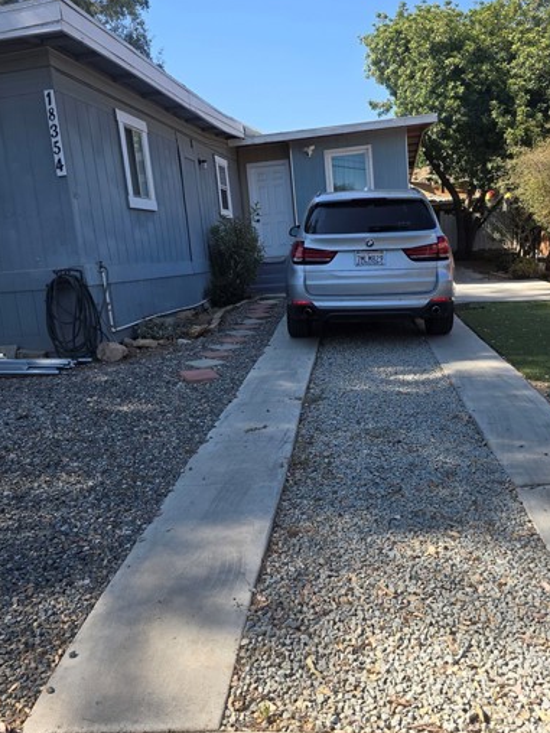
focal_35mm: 29
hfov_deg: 48.2
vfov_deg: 61.5
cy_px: 325
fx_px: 614
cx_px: 292
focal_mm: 6.3
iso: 12
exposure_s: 1/357
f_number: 1.7
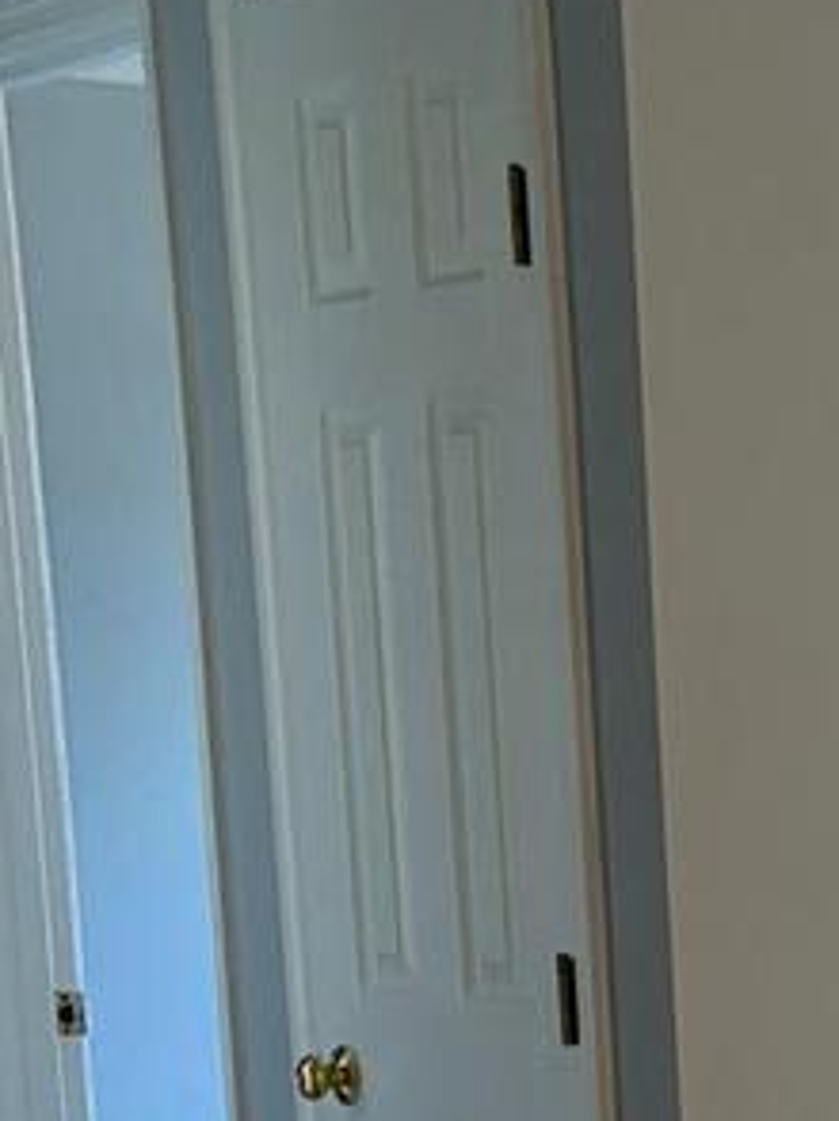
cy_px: 1777
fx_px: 4401
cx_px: 1693
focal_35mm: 136
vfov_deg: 13.5
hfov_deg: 10.1
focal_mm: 5.96
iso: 125
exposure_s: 1/60
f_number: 1.6
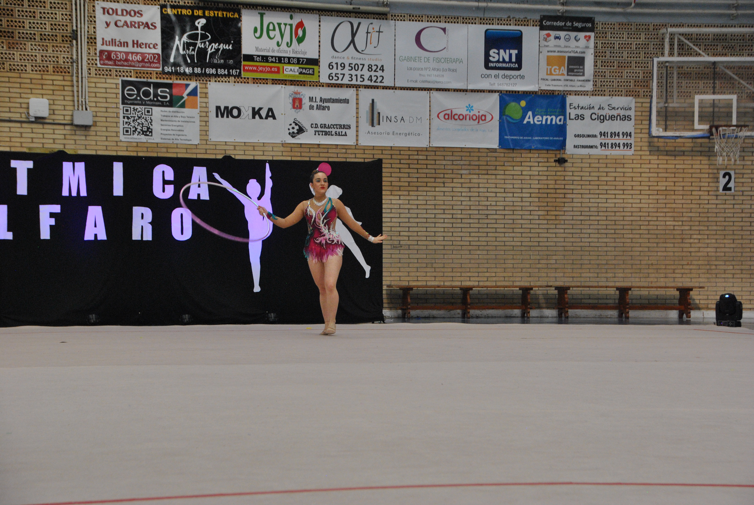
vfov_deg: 16.6
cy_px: 252
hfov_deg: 24.6
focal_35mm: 82
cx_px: 377
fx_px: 1730
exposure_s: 1/160
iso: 800
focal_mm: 55
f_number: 6.3
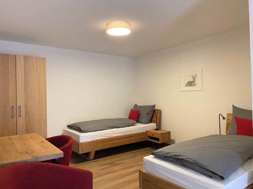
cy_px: 94
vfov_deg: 53.1
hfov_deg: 67.3
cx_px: 126
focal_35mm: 26
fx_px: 190
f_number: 1.8
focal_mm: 4.25
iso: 320
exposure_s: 1/50
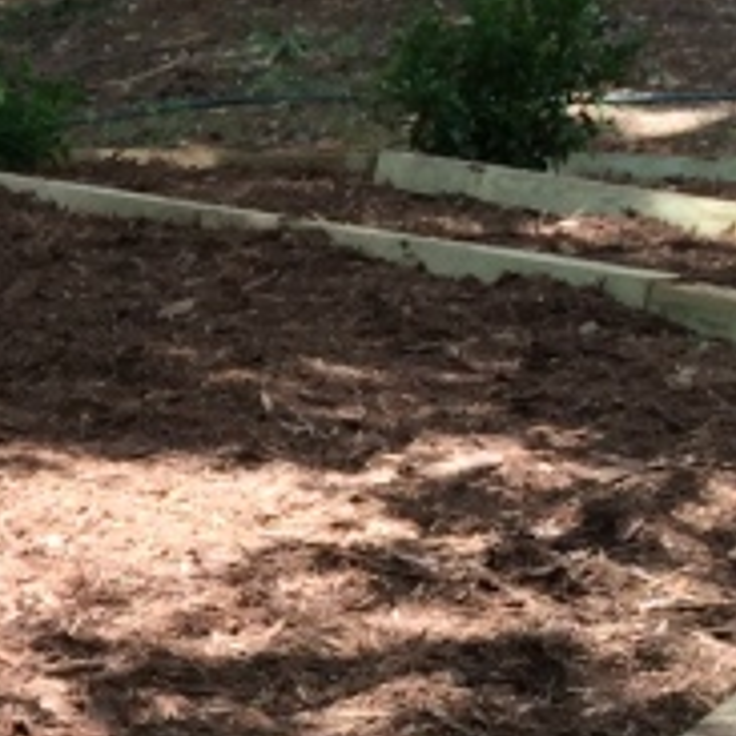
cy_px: 865
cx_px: -708
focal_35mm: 139
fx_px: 3344
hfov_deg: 11.4
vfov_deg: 12.3
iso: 32
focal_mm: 4.12
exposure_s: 1/354
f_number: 2.2
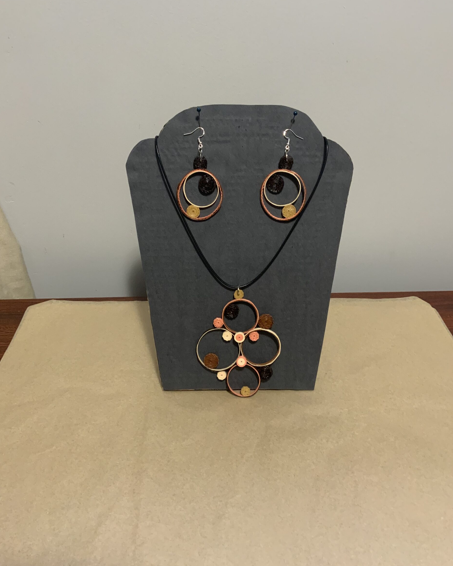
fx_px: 520
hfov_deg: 47.1
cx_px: 230
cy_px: 268
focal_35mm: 31
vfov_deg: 57.2
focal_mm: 3
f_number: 1.8
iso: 160
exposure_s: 1/60
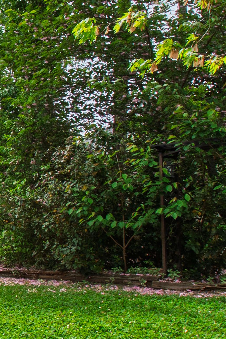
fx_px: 612
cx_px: -287
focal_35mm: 65
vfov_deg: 30.9
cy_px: 186
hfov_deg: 14.8
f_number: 8
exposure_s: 1/125
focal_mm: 10
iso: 100
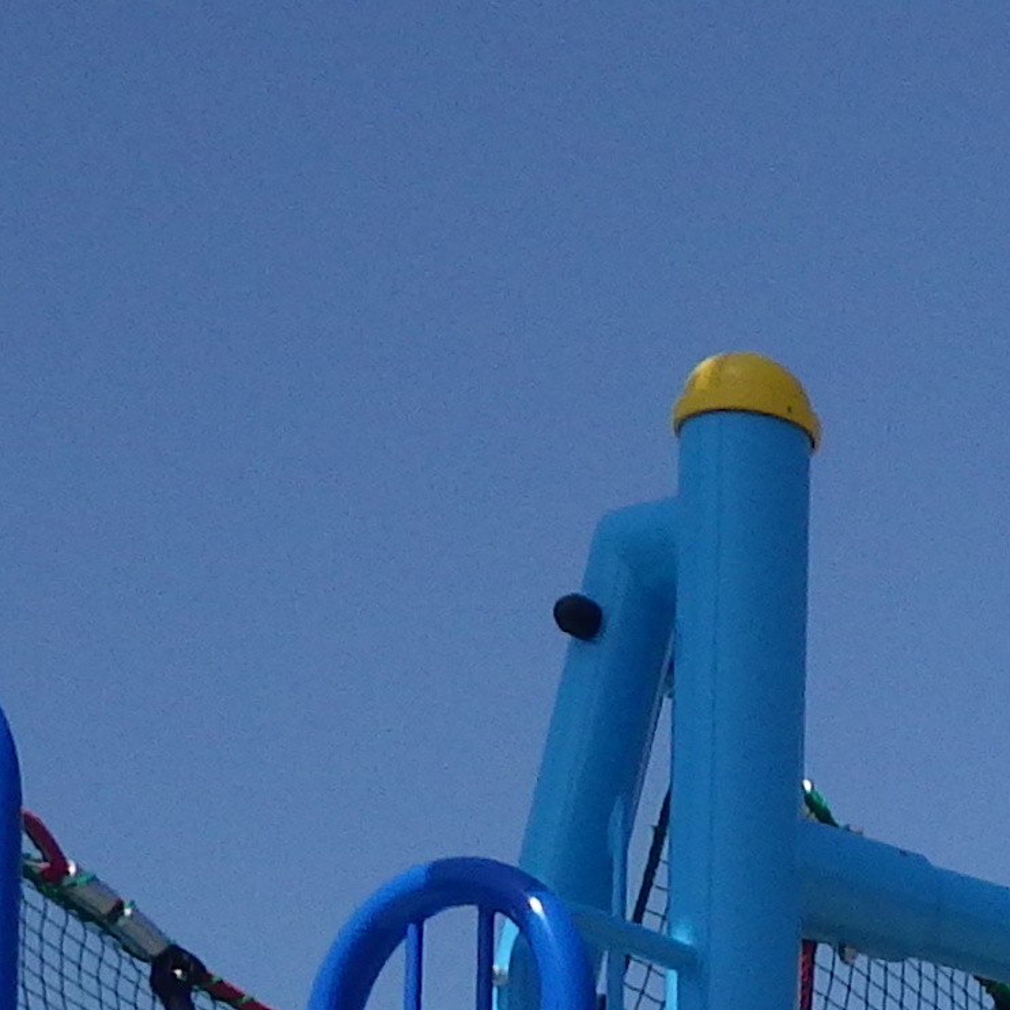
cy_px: 1826
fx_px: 4522
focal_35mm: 137
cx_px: 2360
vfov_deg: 11.8
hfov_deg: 10.9
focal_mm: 4.5
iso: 125
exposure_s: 1/320
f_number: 7.9
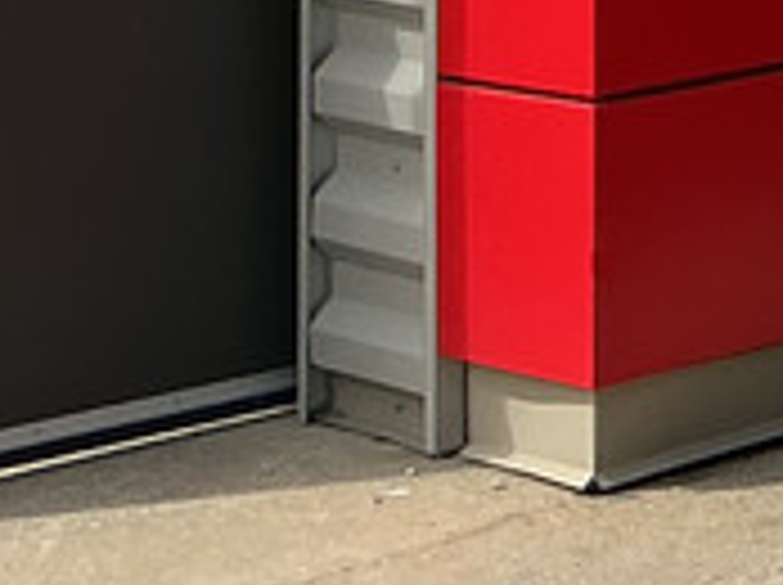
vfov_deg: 8.0
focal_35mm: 171
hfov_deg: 9.7
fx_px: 3863
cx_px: 2128
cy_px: -810
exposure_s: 1/1675
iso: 25
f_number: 1.8
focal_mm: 3
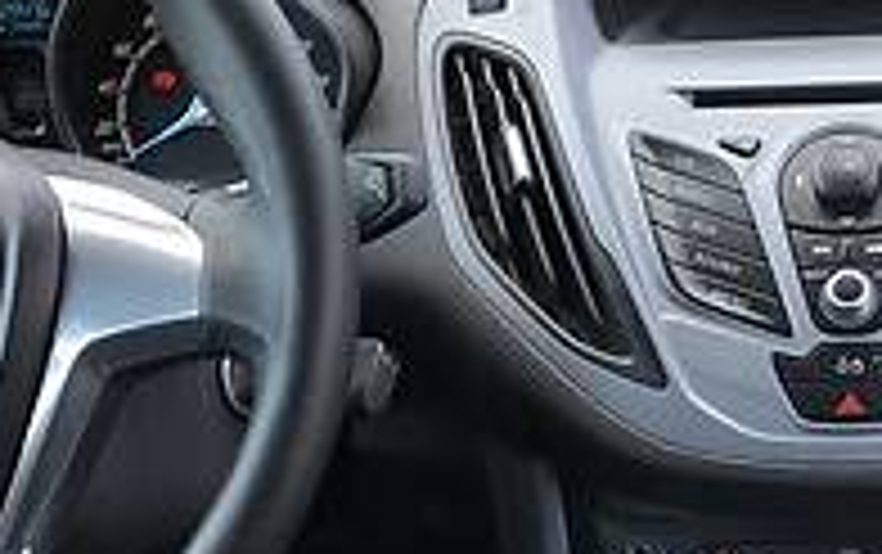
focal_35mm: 121
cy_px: 342
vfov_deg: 10.9
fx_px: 2912
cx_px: 666
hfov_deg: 17.1
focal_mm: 4
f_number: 1.8
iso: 20
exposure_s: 1/209
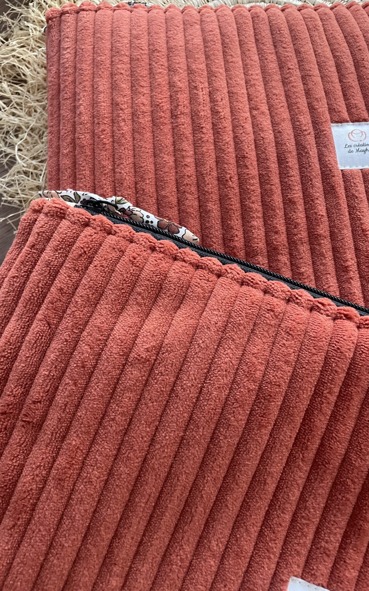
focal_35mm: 28
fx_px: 451
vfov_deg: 66.5
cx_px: 192
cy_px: 292
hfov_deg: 44.5
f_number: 1.6
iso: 320
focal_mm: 4.2
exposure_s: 1/60
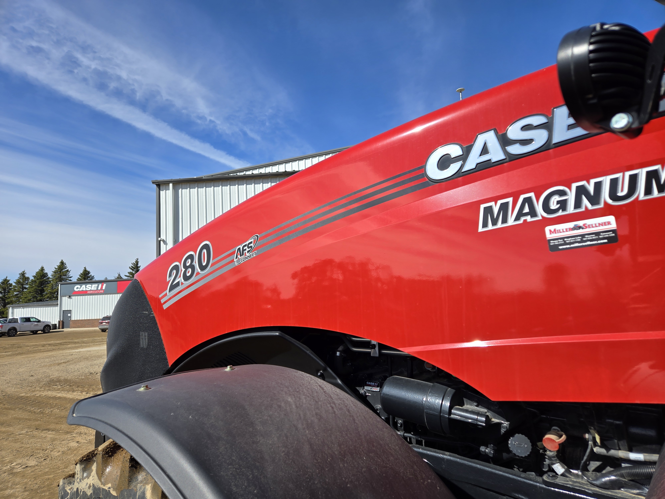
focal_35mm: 23
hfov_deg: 73.9
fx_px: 442
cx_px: 332
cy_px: 250
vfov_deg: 58.9
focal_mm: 5.4
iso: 25
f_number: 1.8
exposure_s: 1/1829
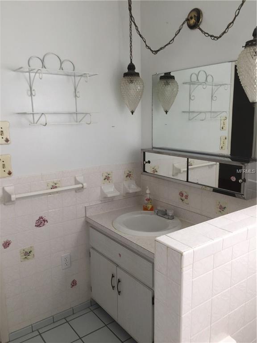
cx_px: 128
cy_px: 172
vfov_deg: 61.7
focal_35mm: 29
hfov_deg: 48.2
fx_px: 287
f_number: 2.2
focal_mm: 4.15
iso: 40
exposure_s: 1/60
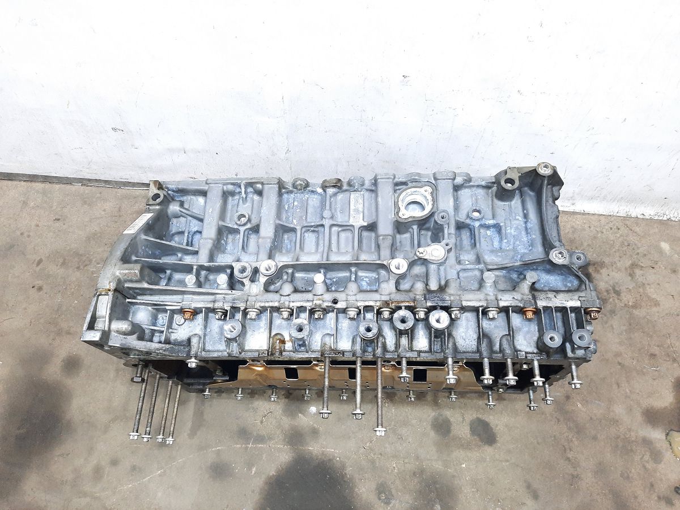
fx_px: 491
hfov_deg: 69.4
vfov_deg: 54.9
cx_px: 340
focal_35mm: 25
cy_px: 255
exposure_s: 1/50
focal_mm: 4.6
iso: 400
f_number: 2
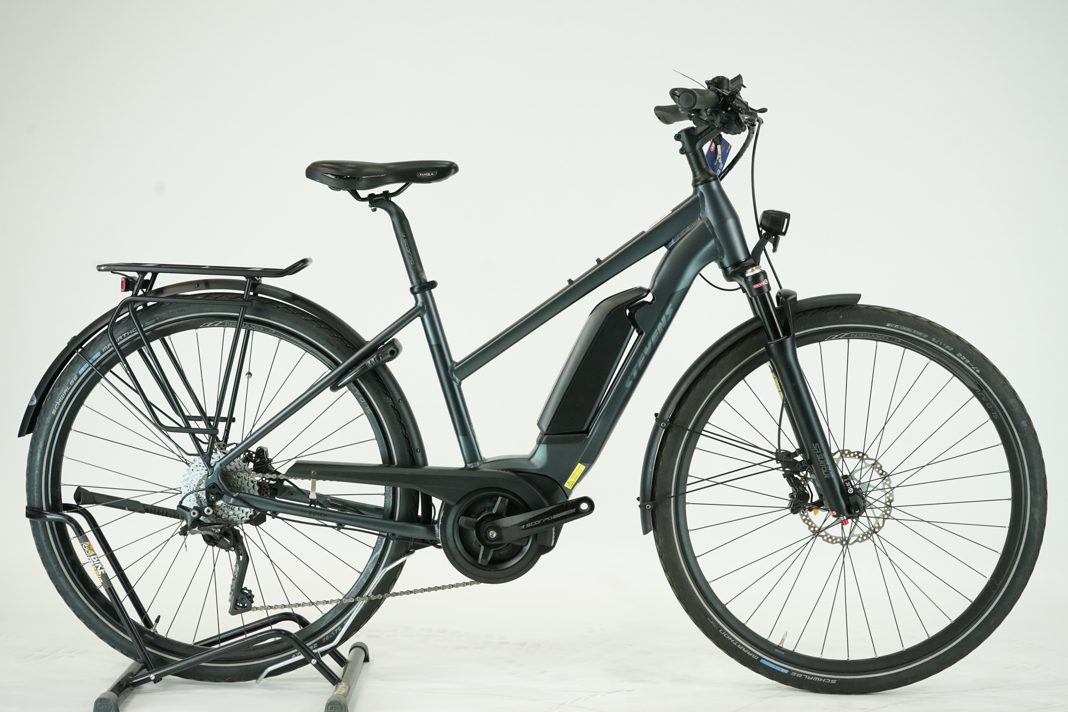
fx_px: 1602
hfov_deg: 36.9
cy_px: 356
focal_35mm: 54
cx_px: 534
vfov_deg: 25.1
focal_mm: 54
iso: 2500
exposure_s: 1/200
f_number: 7.1
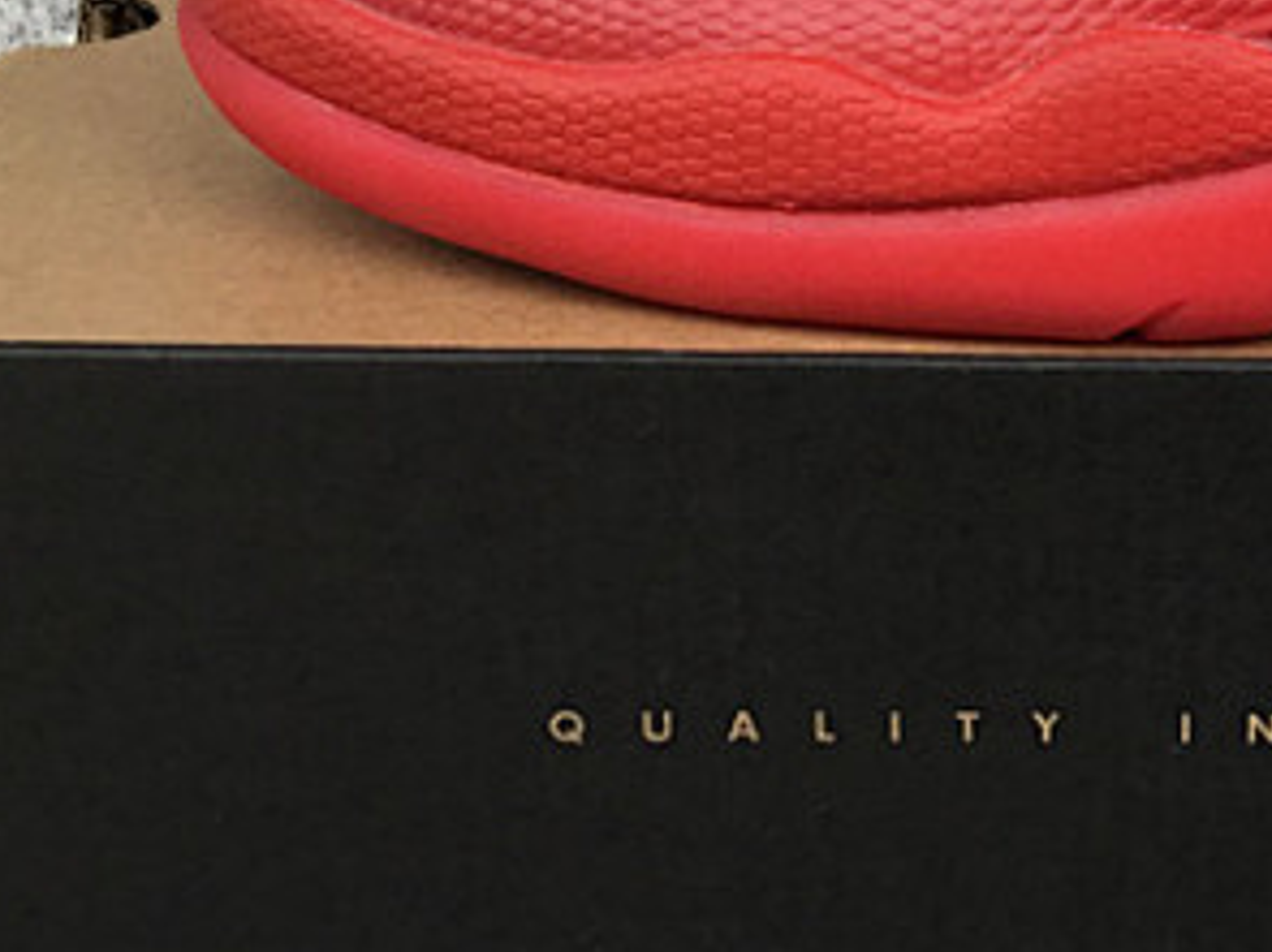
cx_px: 1354
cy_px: 116
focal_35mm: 84
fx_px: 3085
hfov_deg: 22.2
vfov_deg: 17.3
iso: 25
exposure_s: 1/509
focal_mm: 3.3
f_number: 2.4
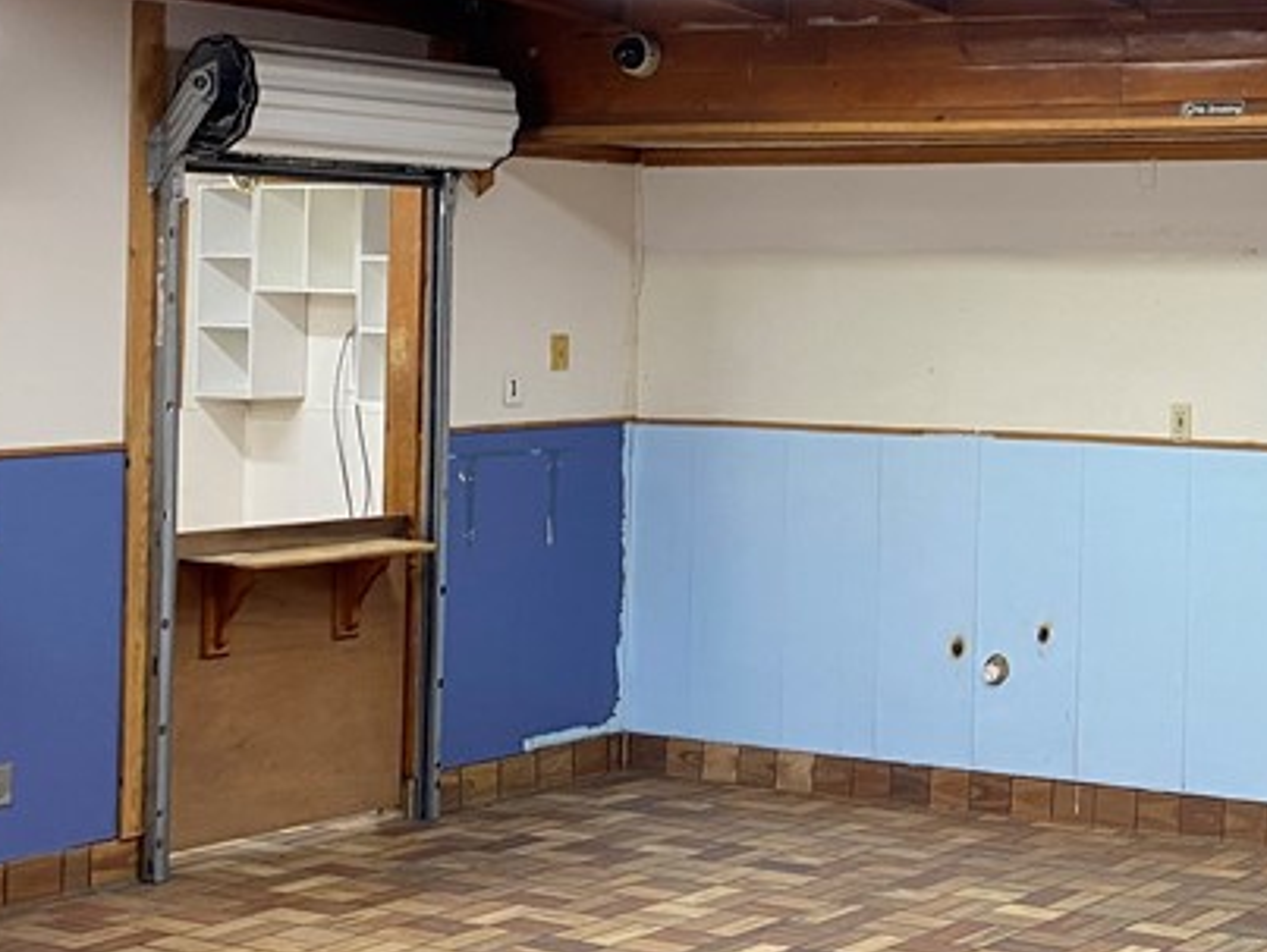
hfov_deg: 26.5
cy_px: 270
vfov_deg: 22.1
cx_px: 1462
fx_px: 2418
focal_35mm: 66
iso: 125
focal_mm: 4.25
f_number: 1.8
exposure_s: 1/95
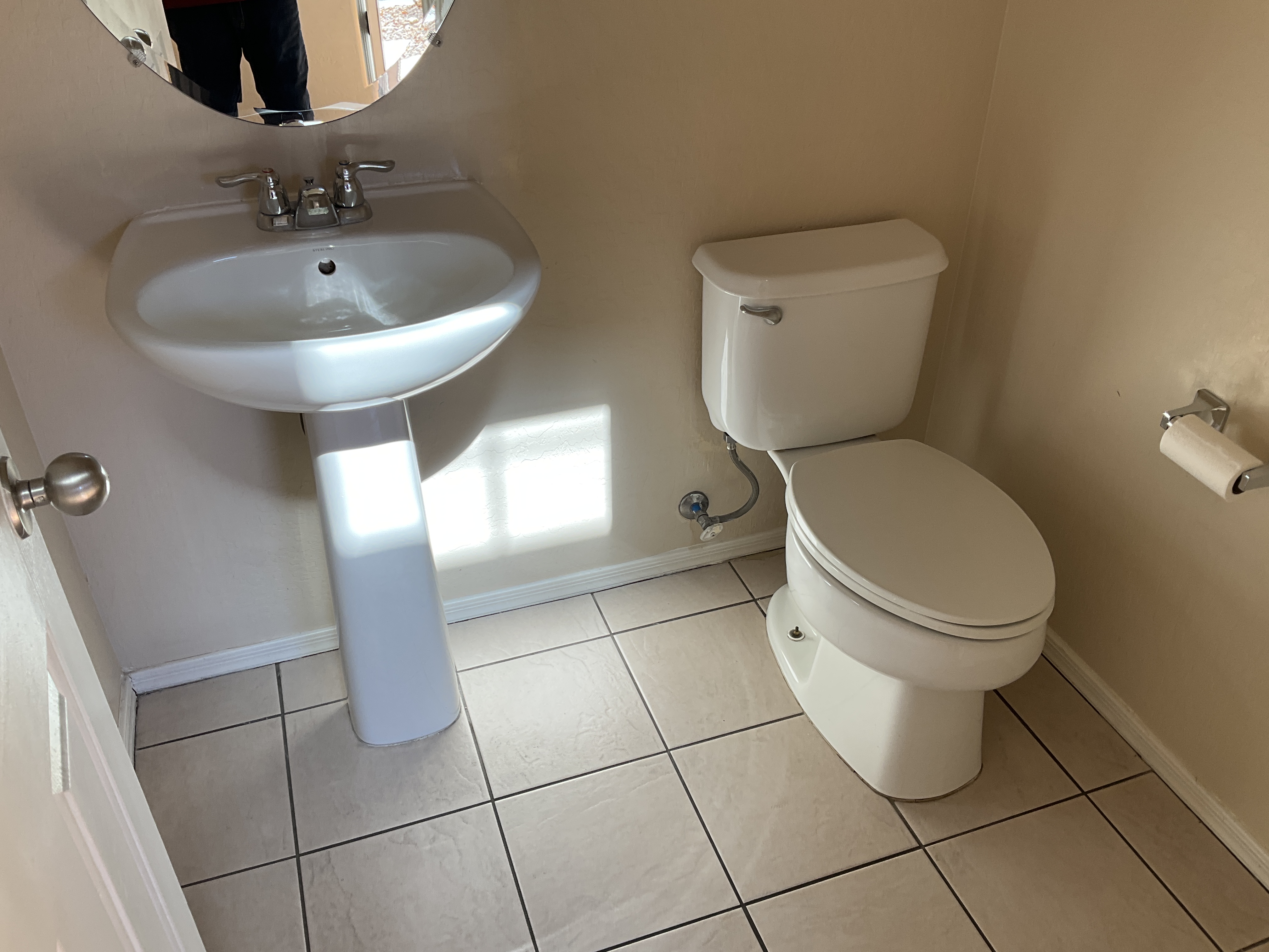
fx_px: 1063
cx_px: 634
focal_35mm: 29
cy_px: 476
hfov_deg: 61.7
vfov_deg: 48.2
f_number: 1.8
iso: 25
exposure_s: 1/163
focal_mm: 3
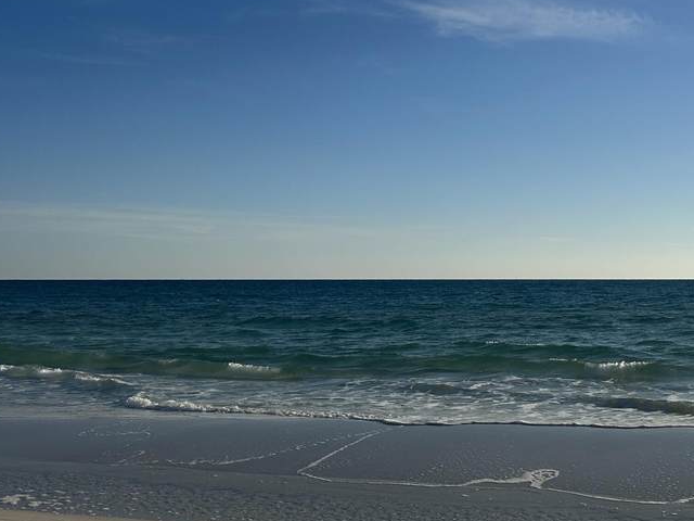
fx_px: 962
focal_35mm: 48
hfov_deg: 37.9
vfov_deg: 30.2
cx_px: 575
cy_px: 285
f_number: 1.78
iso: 80
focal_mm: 6.86
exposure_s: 1/12048
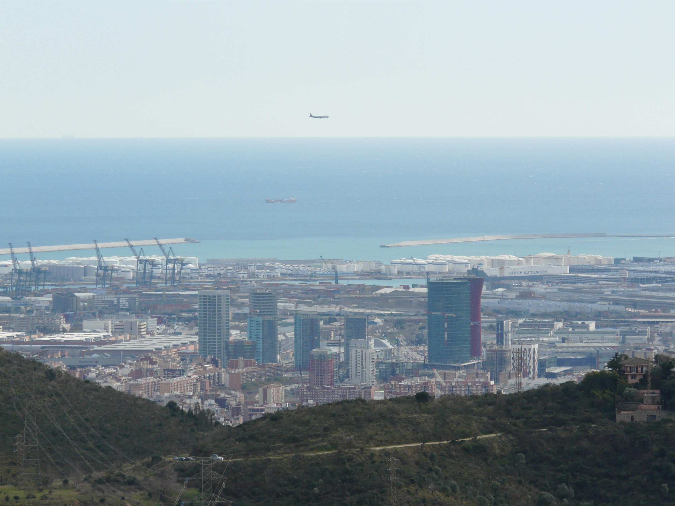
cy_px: 253
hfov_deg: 7.3
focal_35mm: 273
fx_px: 5323
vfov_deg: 5.4
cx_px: 338
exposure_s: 1/500
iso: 100
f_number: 6.3
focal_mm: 44.9
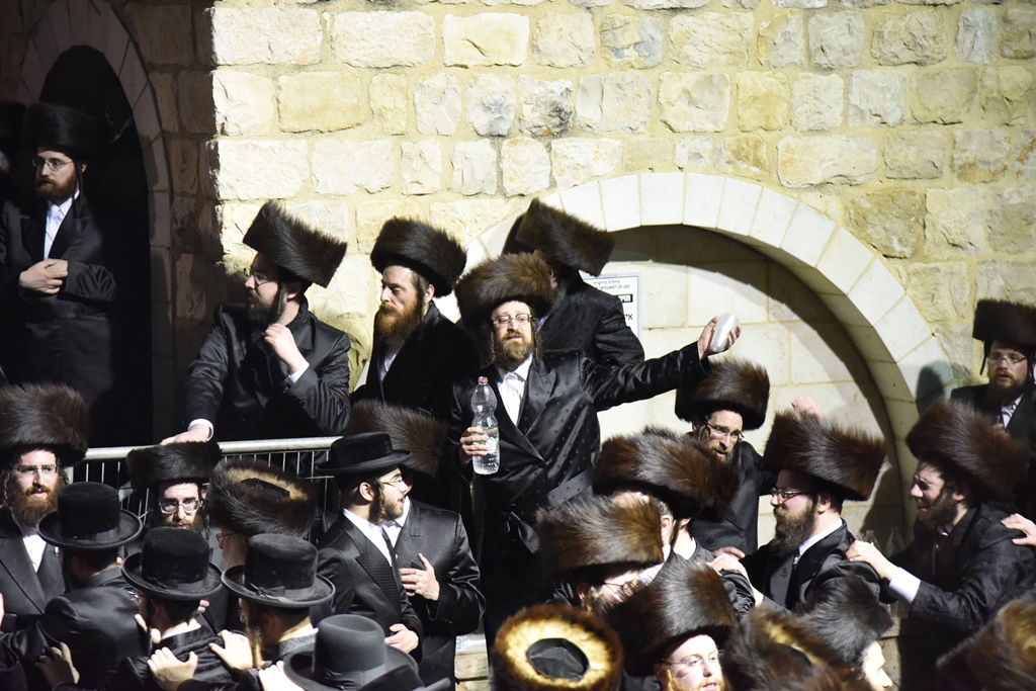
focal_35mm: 120
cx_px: 518
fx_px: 3454
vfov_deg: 11.4
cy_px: 346
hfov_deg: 17.1
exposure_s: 1/100
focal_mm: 120
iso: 5000
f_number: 4
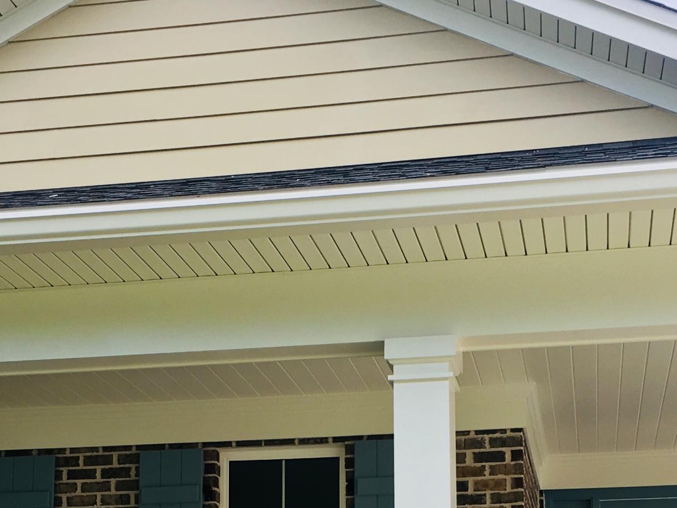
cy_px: 549
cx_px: 335
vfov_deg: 19.9
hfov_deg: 27.4
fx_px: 1389
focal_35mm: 71
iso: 25
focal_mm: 4.15
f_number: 2.2
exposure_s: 1/490
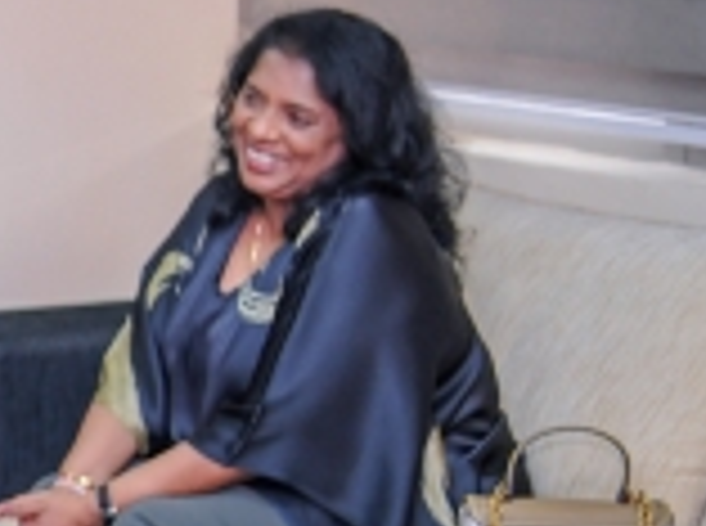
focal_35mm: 140
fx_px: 2849
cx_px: -625
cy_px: 261
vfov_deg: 10.6
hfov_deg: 12.7
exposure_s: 1/125
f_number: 2.8
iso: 1250
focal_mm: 38
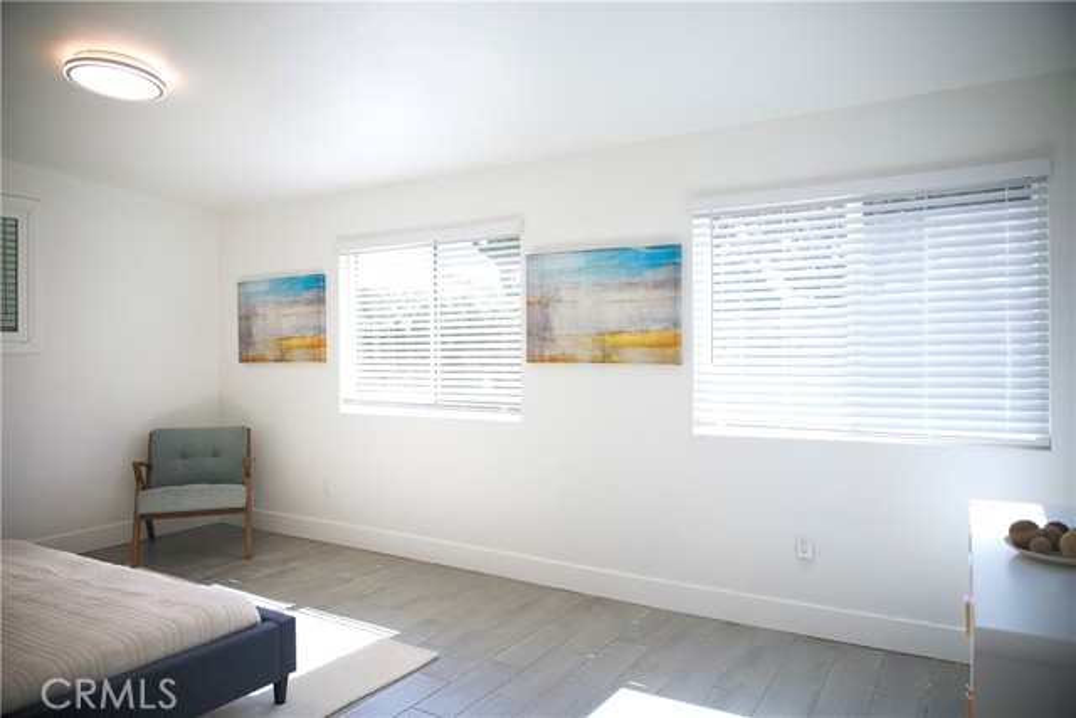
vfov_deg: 53.2
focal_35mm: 24
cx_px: 538
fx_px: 717
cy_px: 359
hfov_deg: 73.7
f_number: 2.8
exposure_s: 1/640
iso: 640
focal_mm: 24
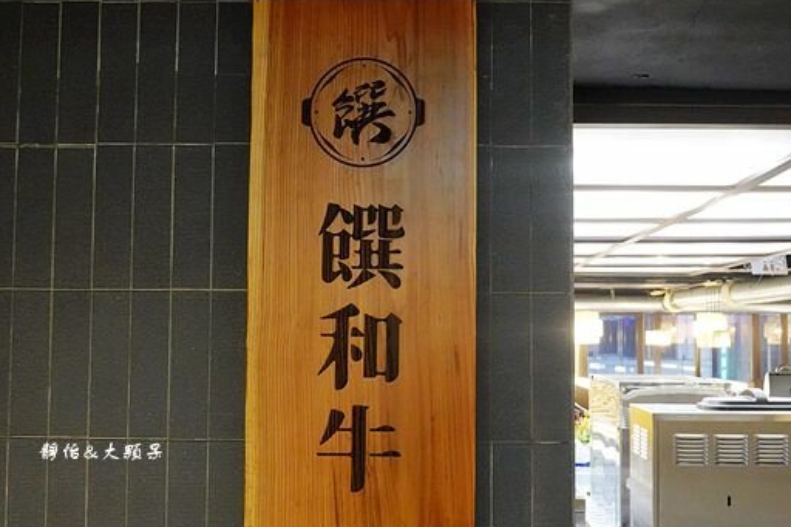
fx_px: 1032
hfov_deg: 41.9
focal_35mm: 47
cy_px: 265
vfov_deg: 28.6
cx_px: 425
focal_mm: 13.84
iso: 3200
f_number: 3.5
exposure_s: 1/40
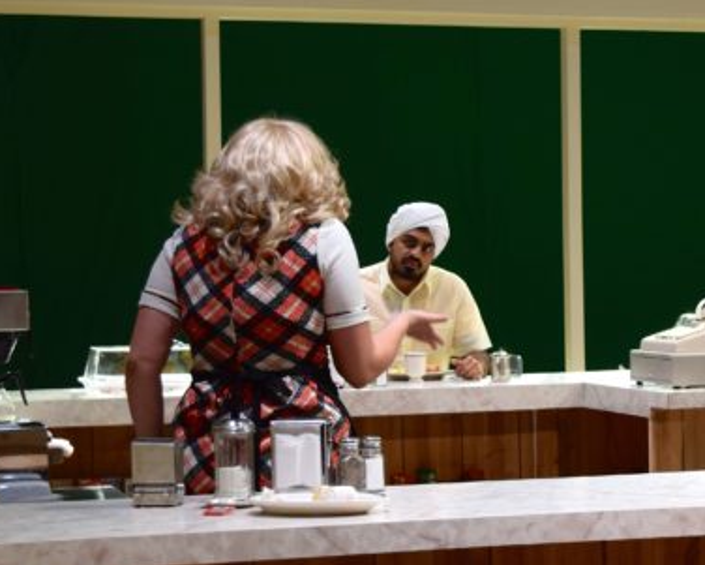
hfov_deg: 16.2
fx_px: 2400
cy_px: 354
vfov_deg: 13.4
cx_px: 799
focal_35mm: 115
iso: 800
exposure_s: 1/125
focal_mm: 30
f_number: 5.6
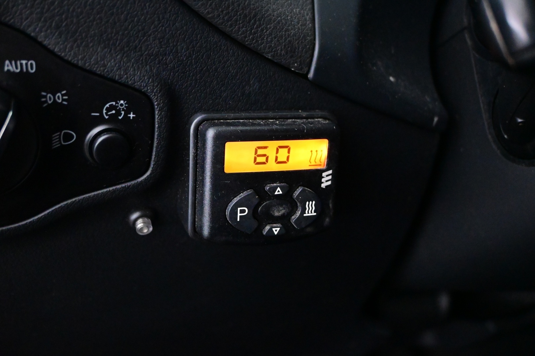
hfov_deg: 52.2
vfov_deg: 36.2
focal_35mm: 37
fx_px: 546
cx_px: 268
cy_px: 178
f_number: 4.2
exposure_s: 1/40
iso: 10000
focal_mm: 24.5
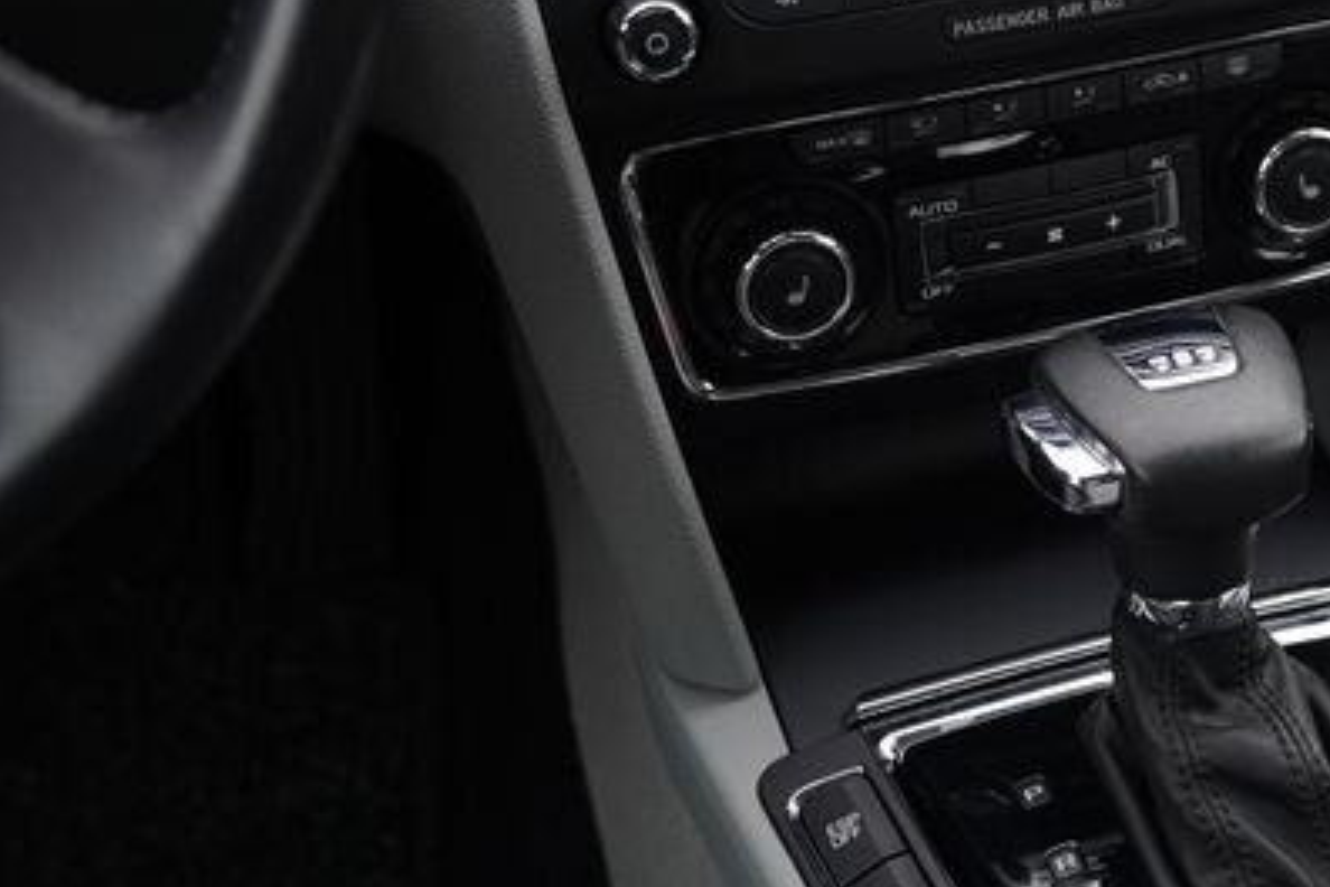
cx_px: 1125
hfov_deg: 26.3
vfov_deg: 17.9
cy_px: 106
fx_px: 2771
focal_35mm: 75
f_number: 2.8
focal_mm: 29
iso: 200
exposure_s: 1/30
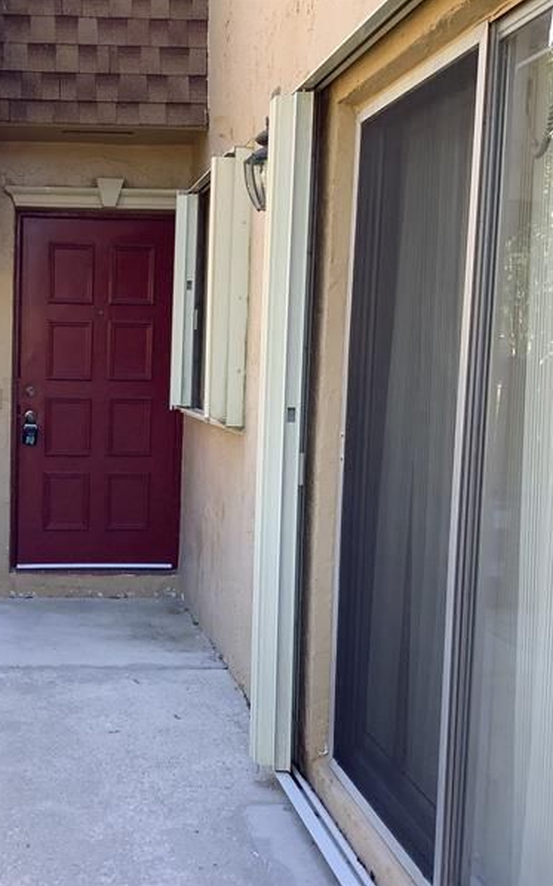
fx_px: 1061
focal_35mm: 44
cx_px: 80
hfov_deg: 28.3
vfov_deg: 45.3
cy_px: 442
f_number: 2.4
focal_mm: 3.3
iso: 25
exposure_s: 1/123
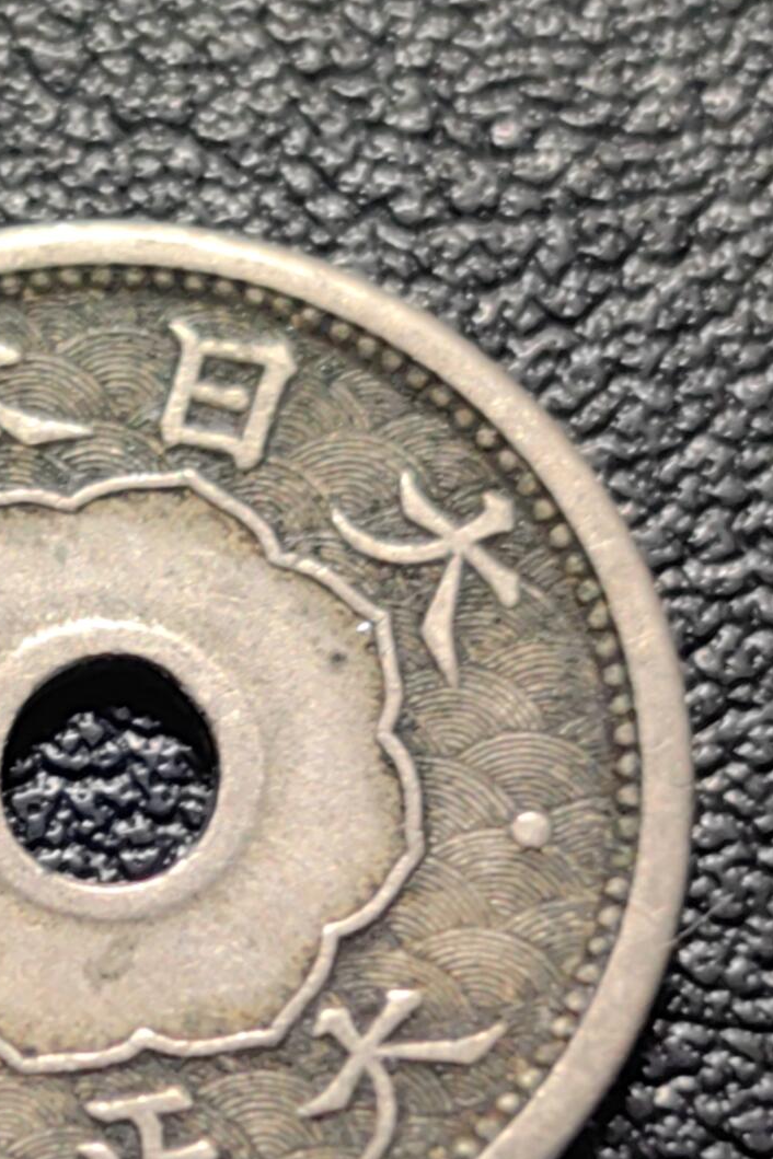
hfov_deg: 9.4
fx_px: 4670
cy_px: 799
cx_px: 114
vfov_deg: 14.1
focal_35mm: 145
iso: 50
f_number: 1.4
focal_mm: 5.75
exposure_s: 1/100
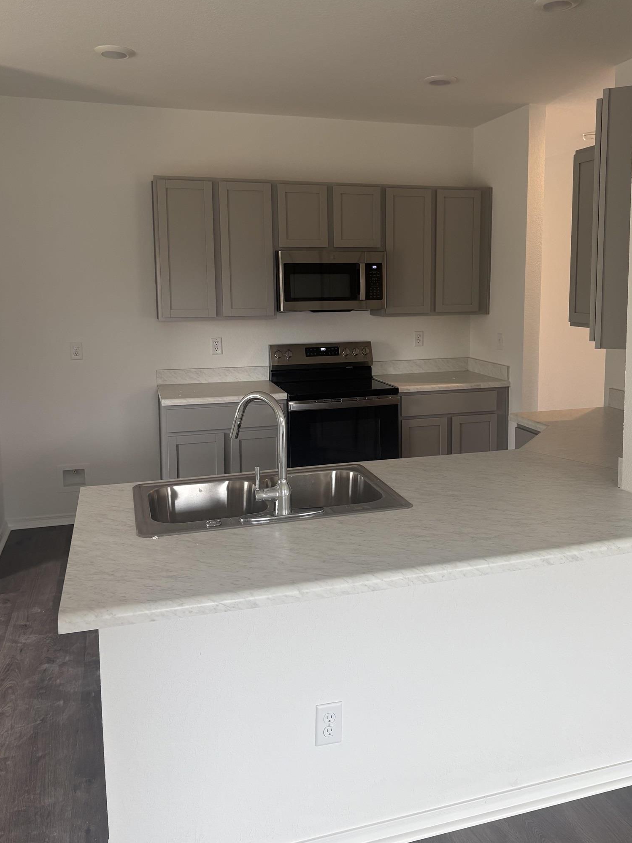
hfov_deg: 46.7
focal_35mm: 30
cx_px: 357
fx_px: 730
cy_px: 360
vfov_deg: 59.7
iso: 100
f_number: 1.6
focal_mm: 5.96
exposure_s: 1/120
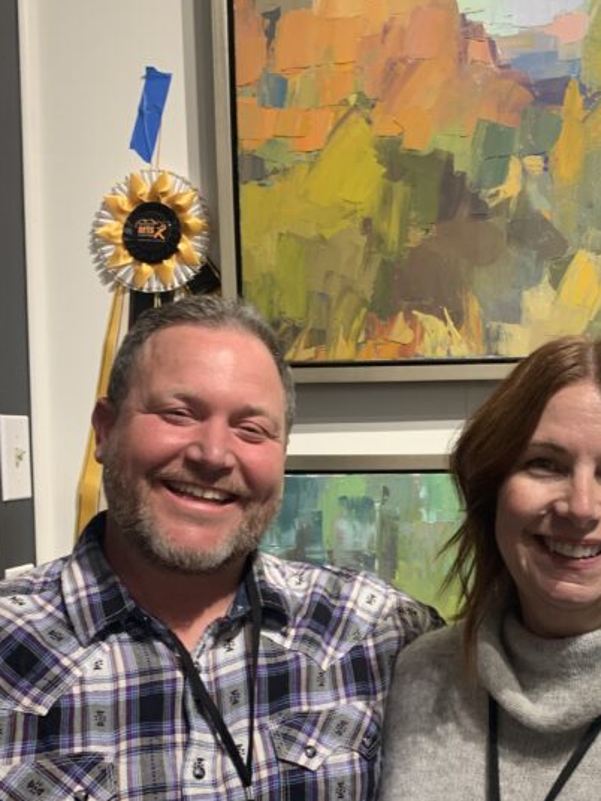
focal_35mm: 45
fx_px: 1042
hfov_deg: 31.7
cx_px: 443
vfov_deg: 41.7
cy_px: 510
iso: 100
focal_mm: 4.25
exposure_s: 1/60
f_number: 1.8
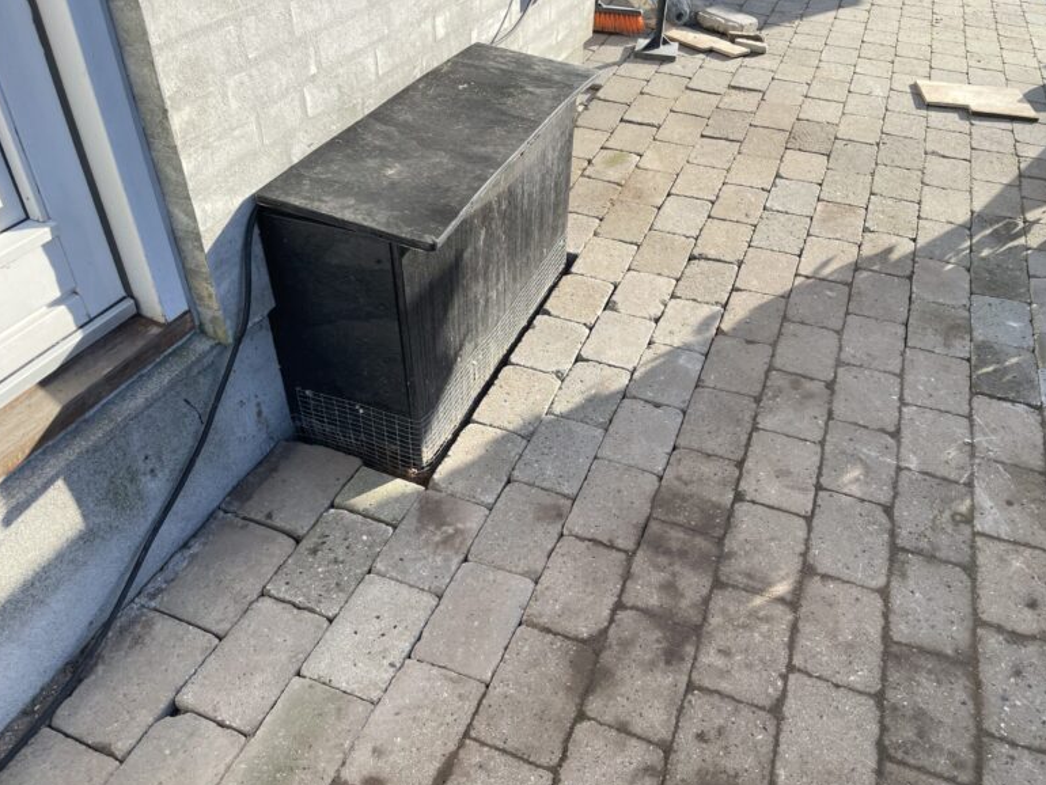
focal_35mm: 27
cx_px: 530
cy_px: 406
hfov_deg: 65.3
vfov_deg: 51.4
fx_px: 816
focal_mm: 4.2
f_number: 1.6
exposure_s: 1/988
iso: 32
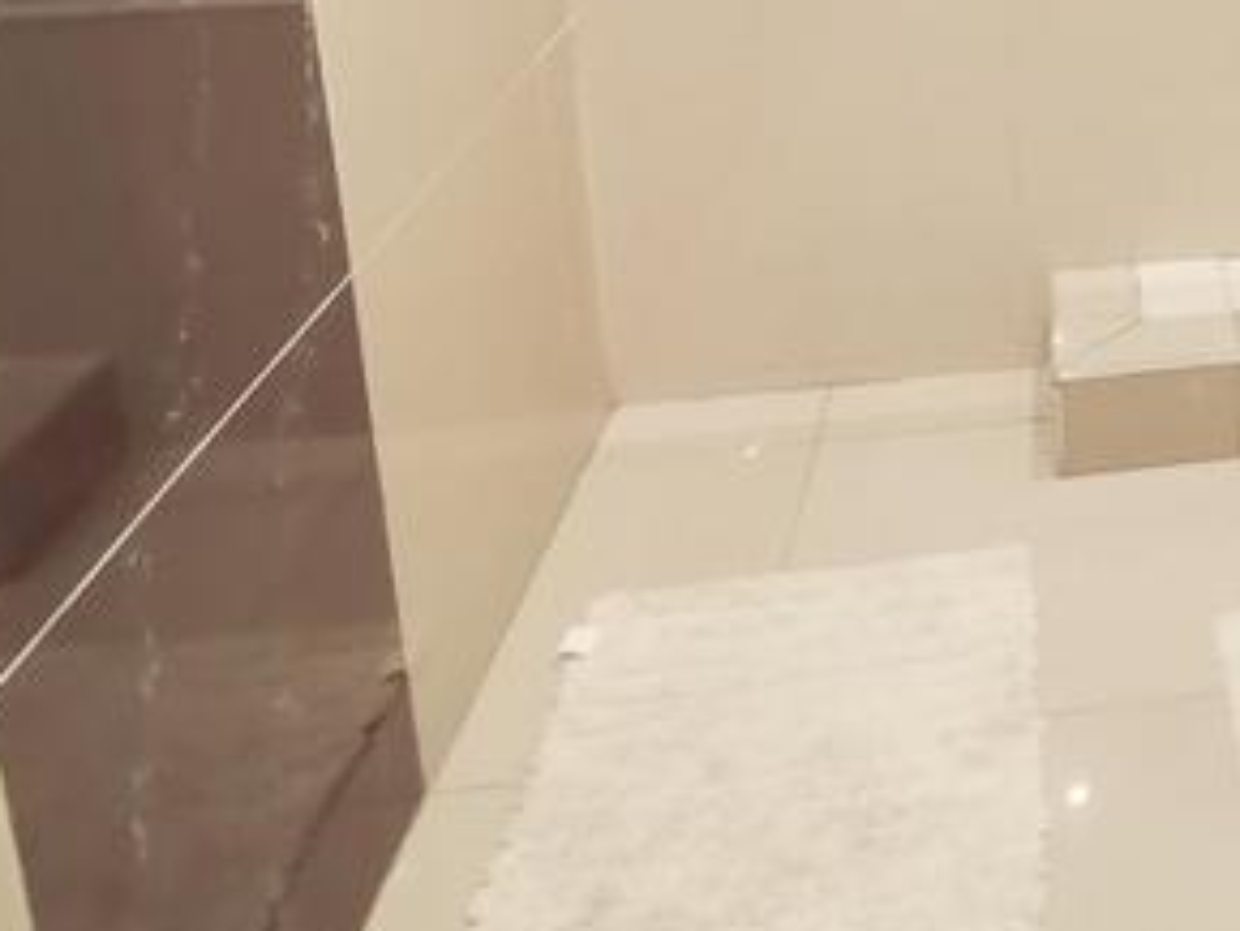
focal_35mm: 47
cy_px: -154
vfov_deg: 27.6
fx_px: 1684
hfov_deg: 34.6
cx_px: 1382
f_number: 2.4
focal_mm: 1.78
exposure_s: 1/25
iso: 400
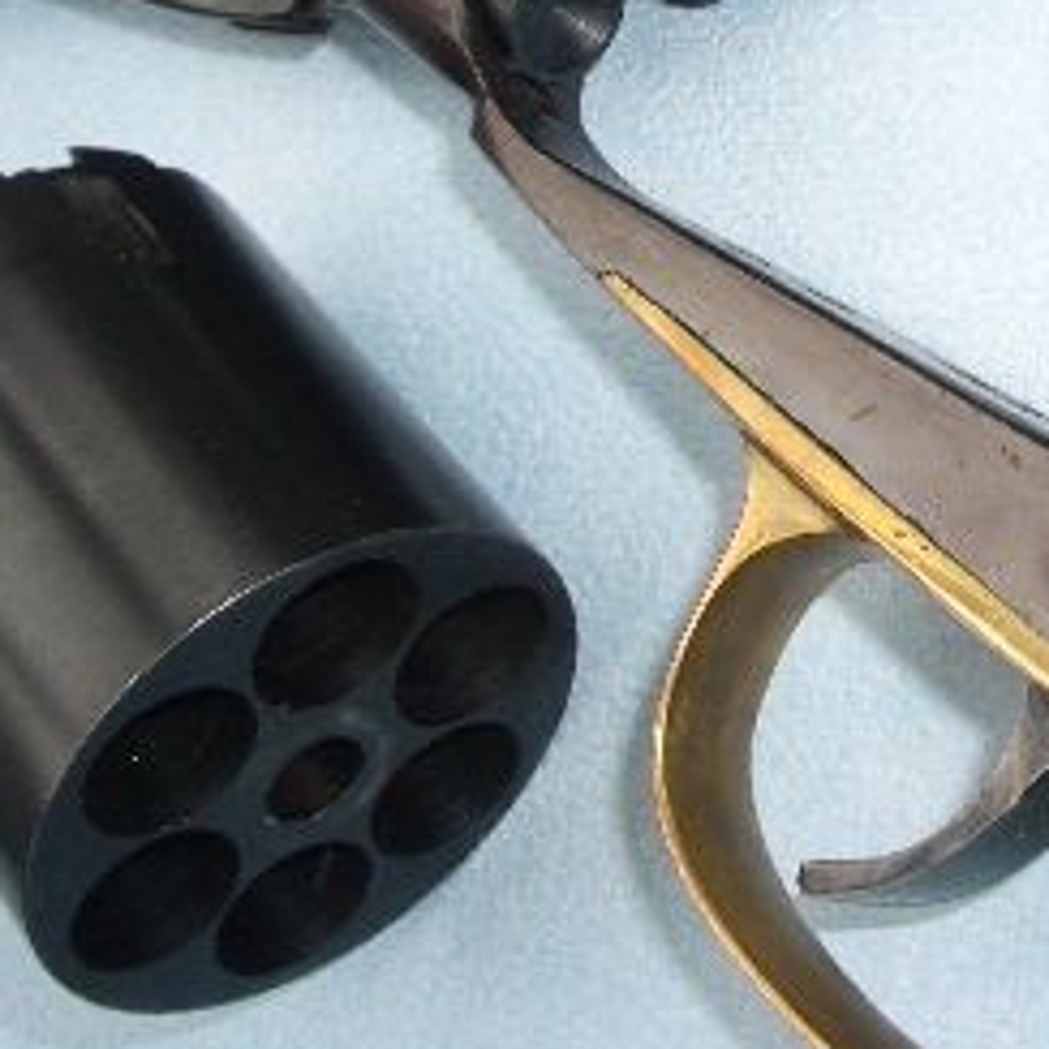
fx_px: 2777
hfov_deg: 21.1
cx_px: 877
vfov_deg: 20.8
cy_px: 47
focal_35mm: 81
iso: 80
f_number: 4.3
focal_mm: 5.8
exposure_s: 1/25
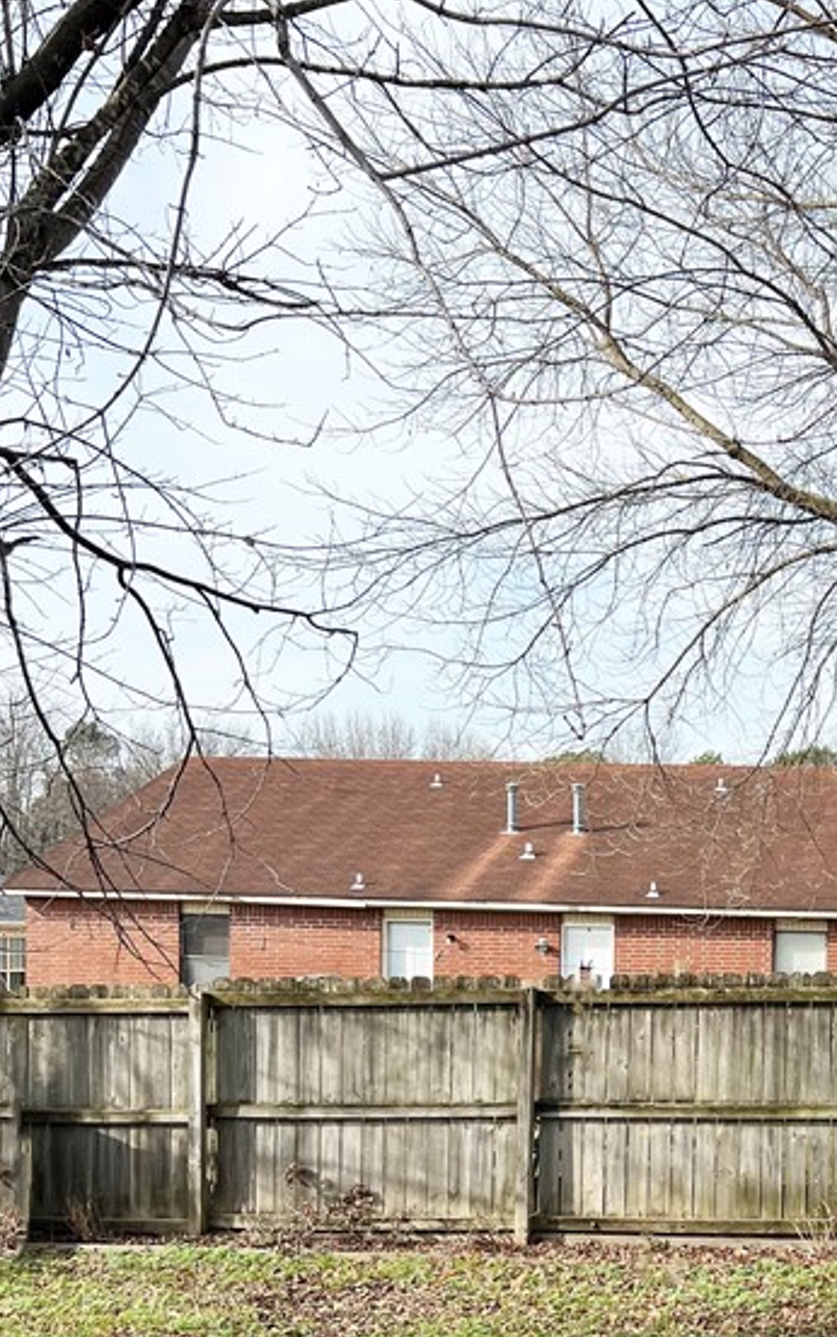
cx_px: 767
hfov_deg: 24.6
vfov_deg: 38.2
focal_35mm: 51
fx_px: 1860
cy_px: 1054
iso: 50
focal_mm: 5.7
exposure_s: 1/2571
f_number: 1.5
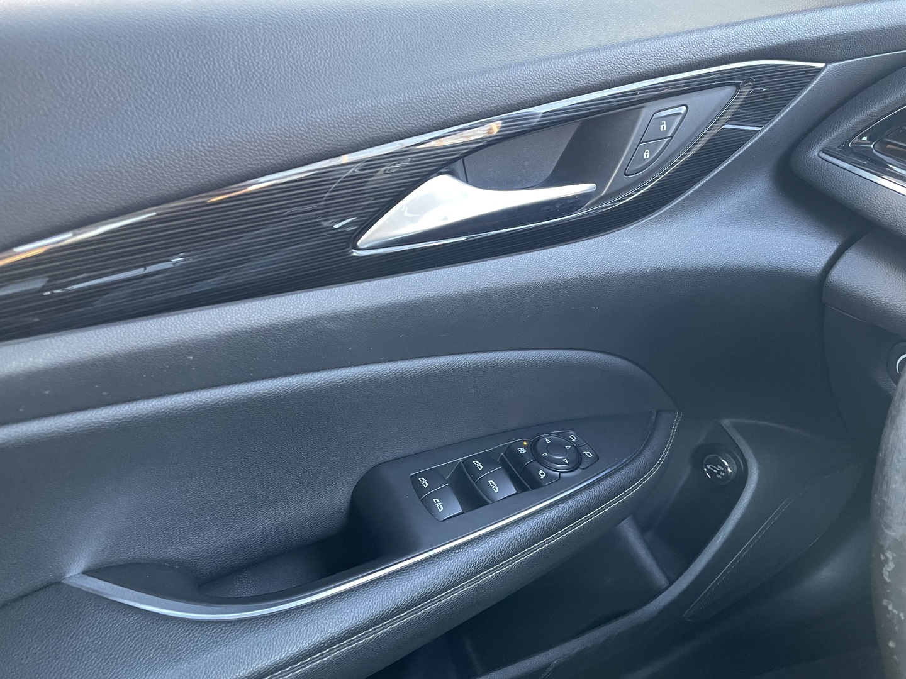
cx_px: 453
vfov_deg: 53.1
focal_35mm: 26
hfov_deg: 67.3
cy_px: 340
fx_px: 680
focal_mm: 4.2
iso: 500
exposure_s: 1/51
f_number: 1.6
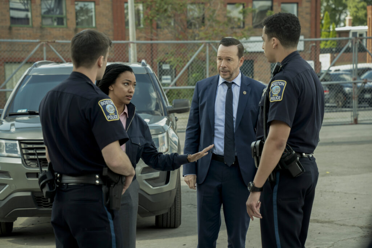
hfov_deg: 20.4
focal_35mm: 100
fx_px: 1033
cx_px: 186
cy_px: 124
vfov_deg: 13.7
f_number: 6.3
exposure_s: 1/640
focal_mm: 100
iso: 800
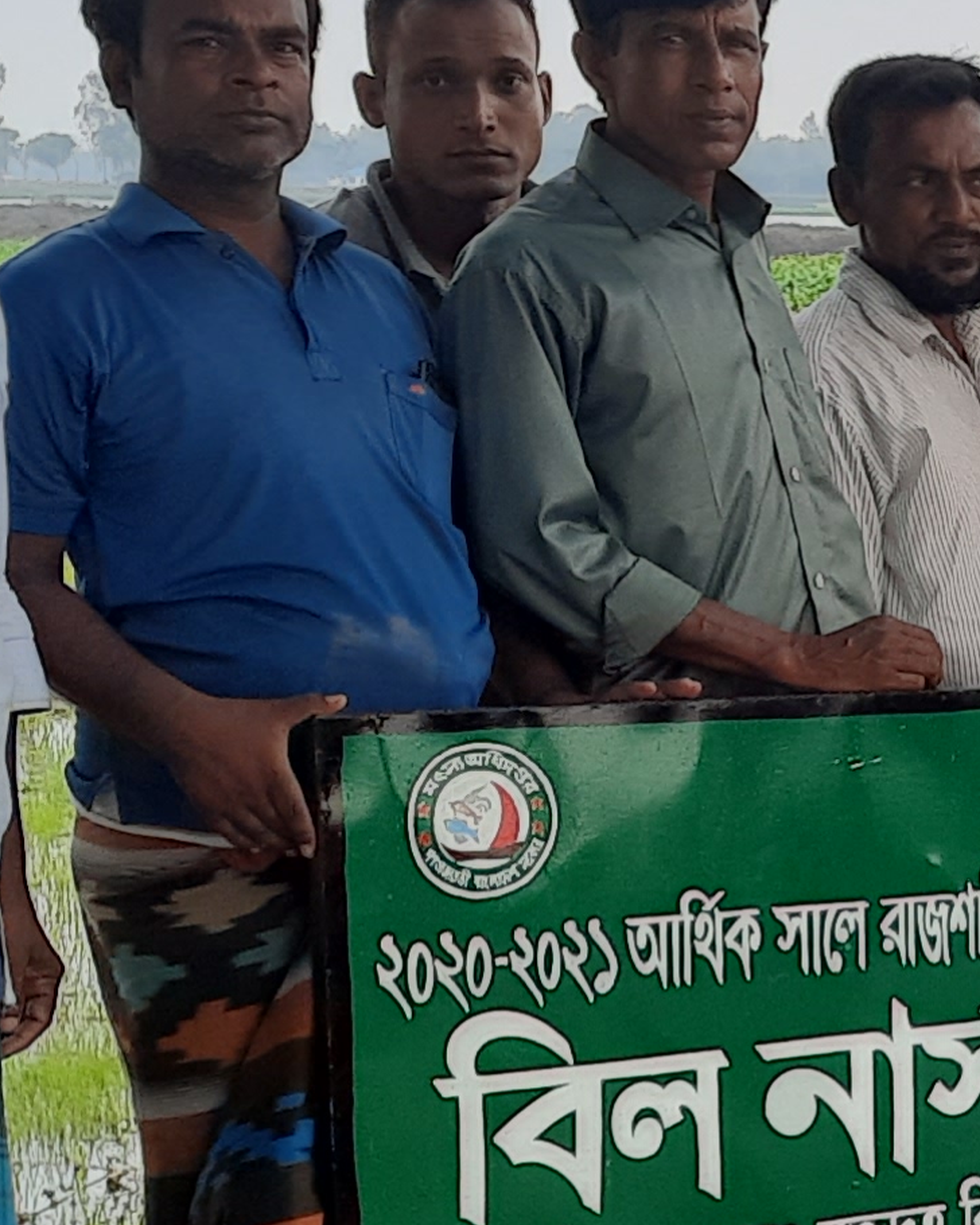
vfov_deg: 16.1
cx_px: 2060
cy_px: 856
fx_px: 4314
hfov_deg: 11.5
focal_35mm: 119
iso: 20
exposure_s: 1/203
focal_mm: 5.23
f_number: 1.8
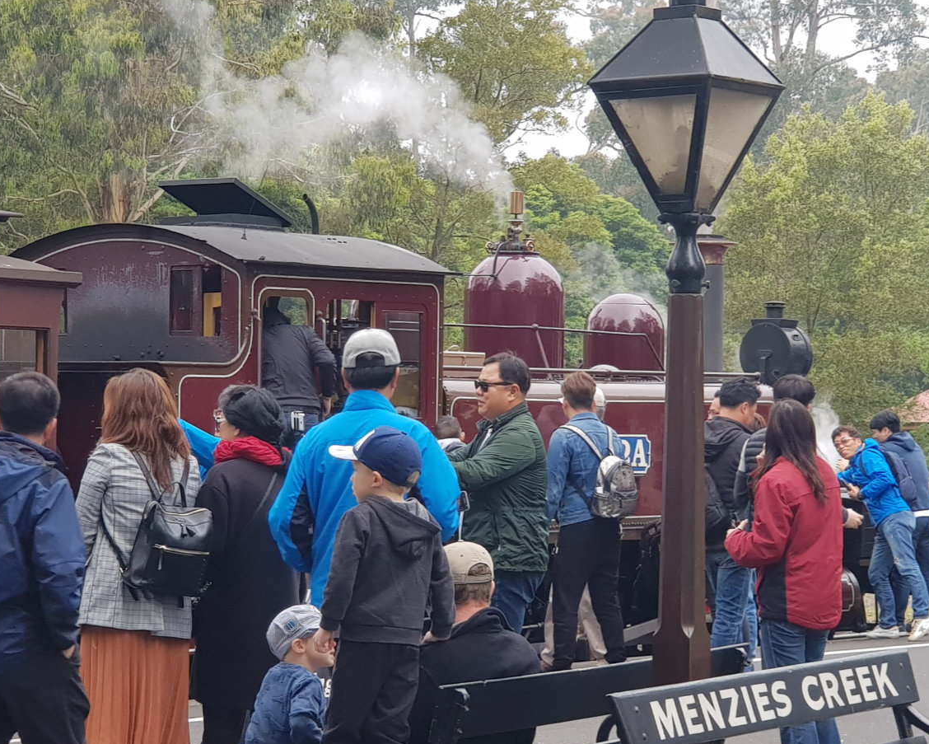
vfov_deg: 25.4
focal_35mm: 60
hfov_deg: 31.4
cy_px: 370
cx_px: 408
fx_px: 1650
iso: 25
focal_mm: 6
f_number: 2.4
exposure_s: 1/64
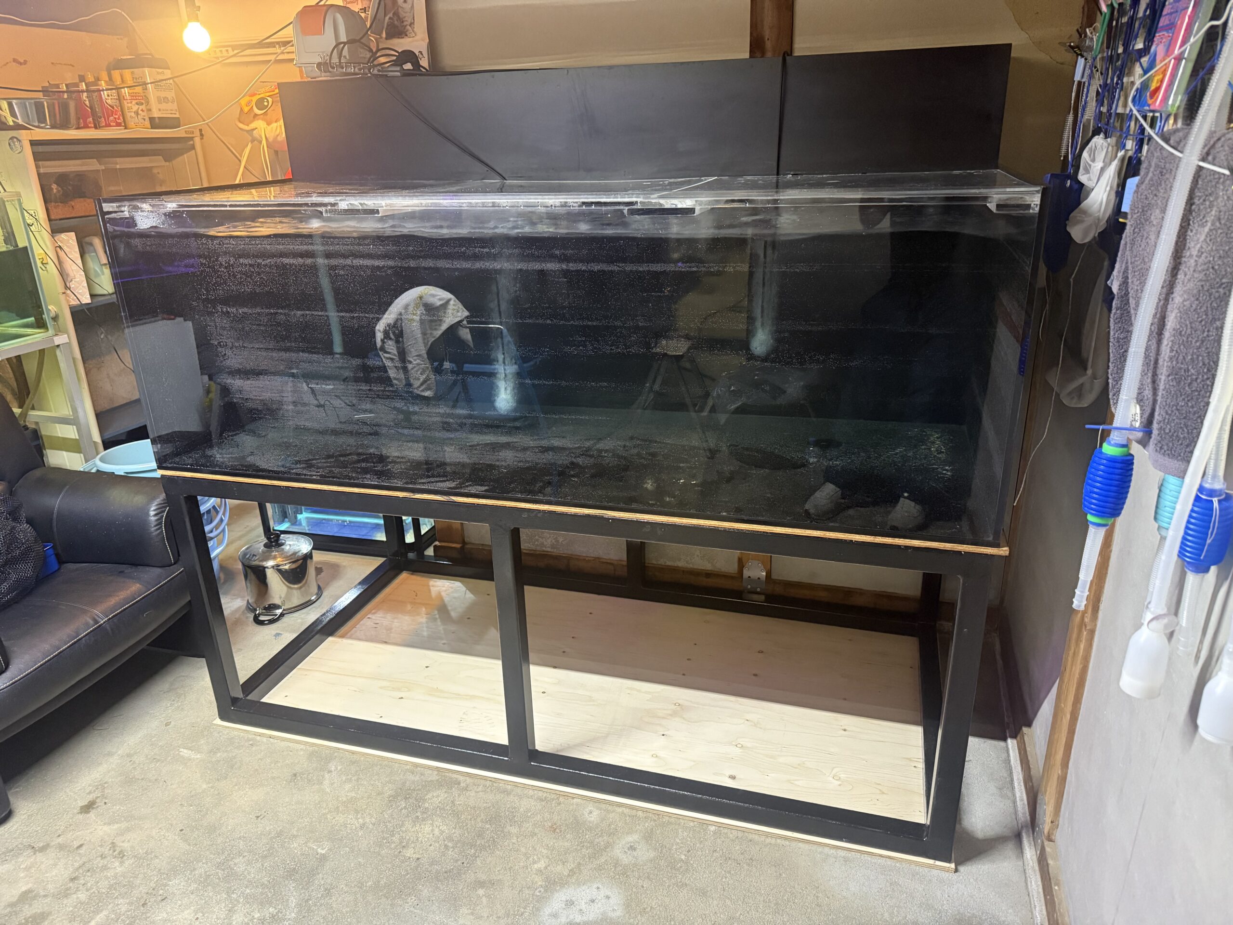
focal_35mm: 24
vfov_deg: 56.8
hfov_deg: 71.6
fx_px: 855
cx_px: 616
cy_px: 462
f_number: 1.78
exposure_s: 1/60
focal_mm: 6.76
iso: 800
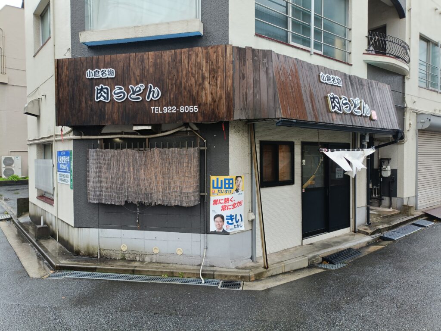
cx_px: 220
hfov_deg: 69.4
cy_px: 166
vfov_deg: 54.9
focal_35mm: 25
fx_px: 318
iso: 125
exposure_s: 1/120
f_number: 1.7
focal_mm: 4.7
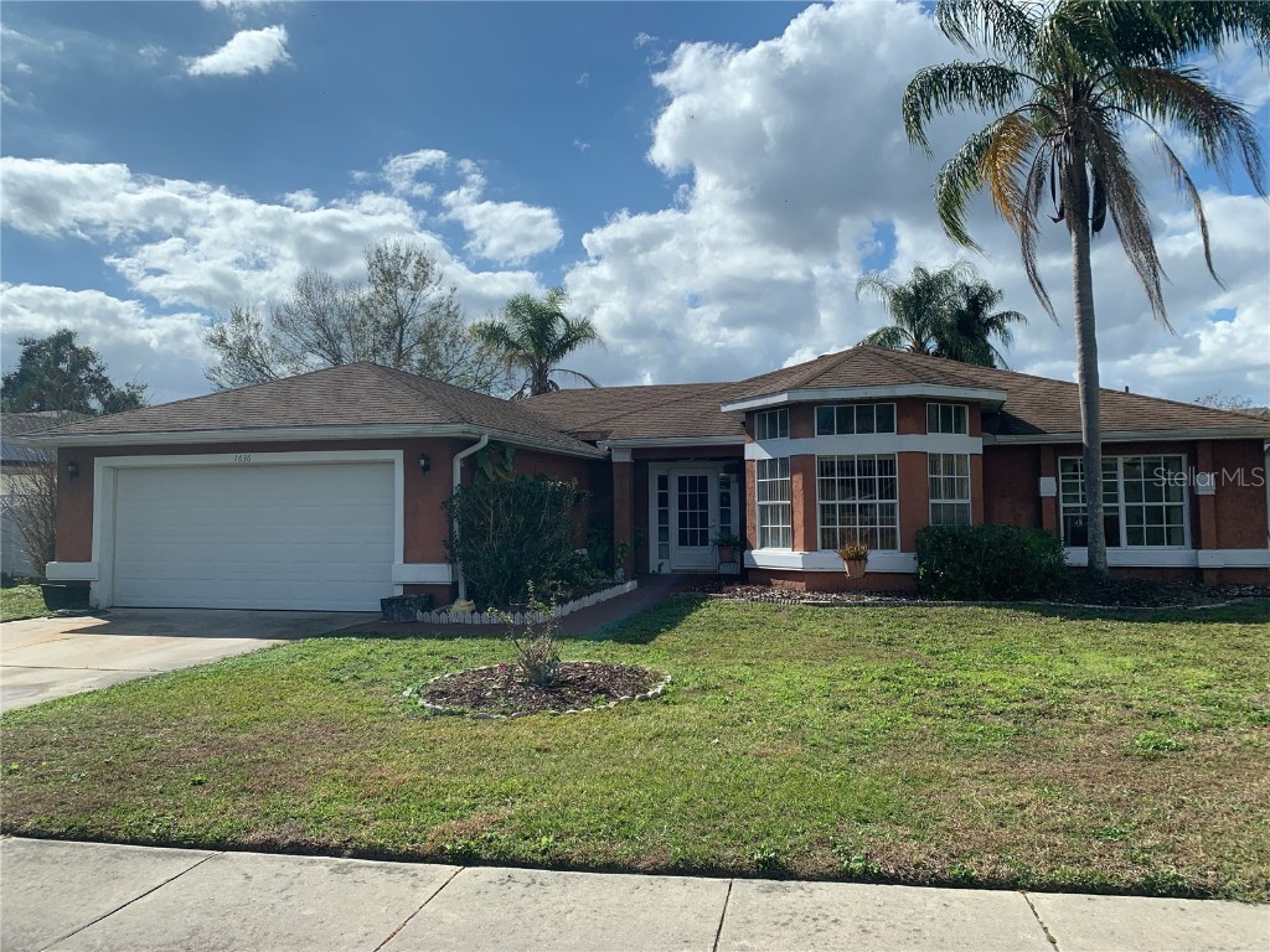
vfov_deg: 53.1
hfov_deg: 67.3
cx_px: 635
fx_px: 954
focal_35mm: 26
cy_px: 476
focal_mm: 4.25
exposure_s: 1/4098
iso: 25
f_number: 1.8
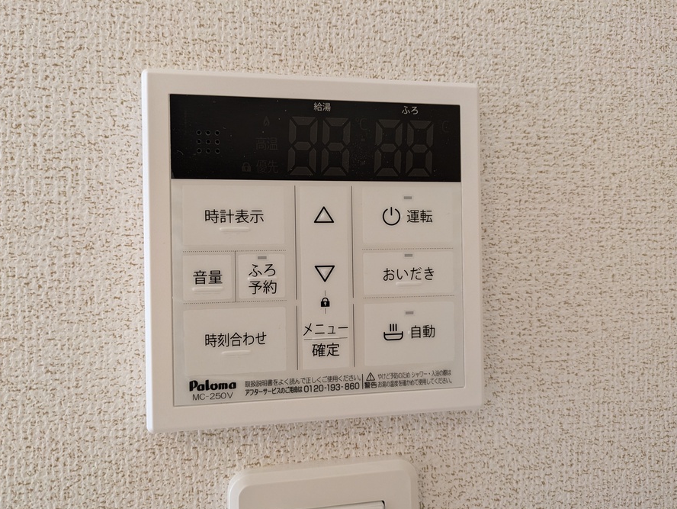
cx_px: 318
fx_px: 528
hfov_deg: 65.2
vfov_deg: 51.4
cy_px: 250
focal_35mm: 27
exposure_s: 1/60
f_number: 1.89
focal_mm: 5.43
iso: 89
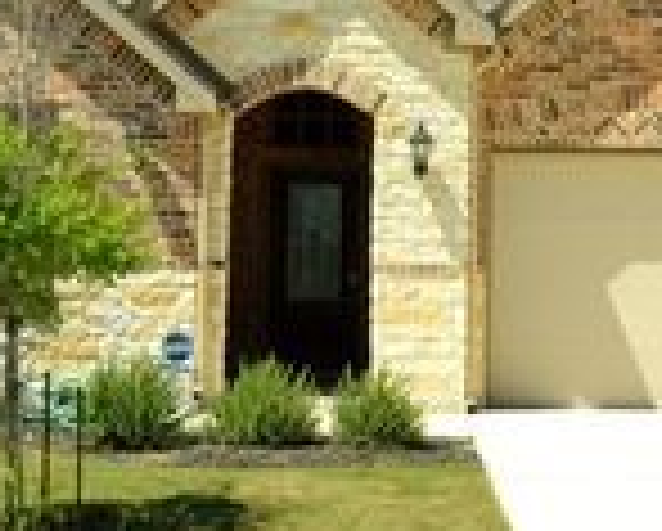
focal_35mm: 86
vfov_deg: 17.8
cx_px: 383
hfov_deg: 22.2
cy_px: 137
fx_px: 1687
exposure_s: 1/1600
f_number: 6.3
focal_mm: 18
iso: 400
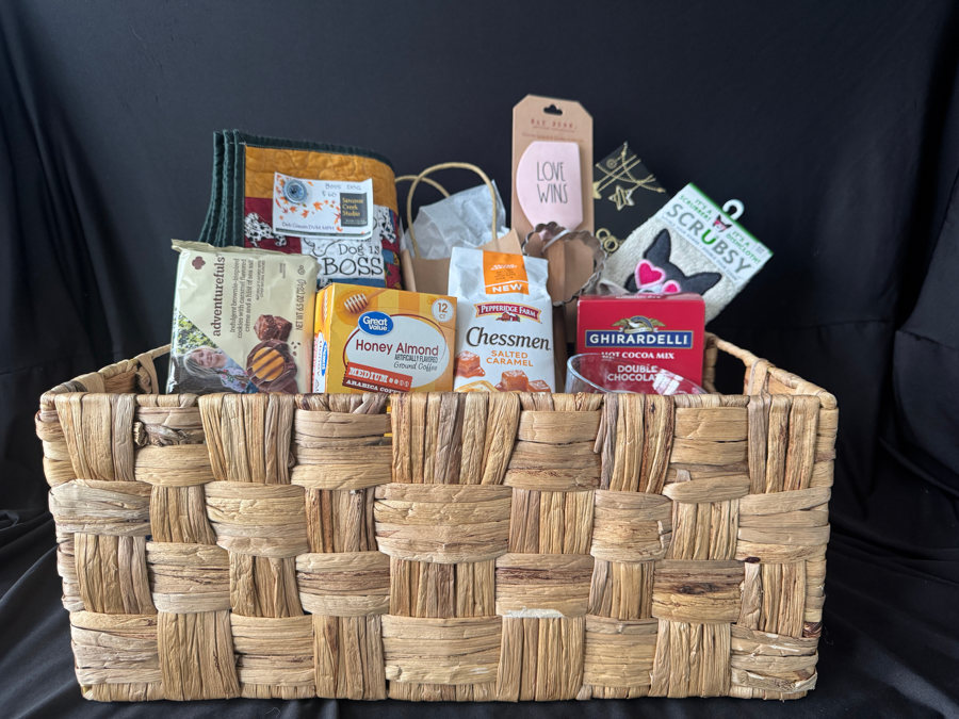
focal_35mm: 24
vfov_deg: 56.8
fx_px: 665
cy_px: 360
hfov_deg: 71.6
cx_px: 480
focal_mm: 6.76
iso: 250
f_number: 1.78
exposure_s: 1/60
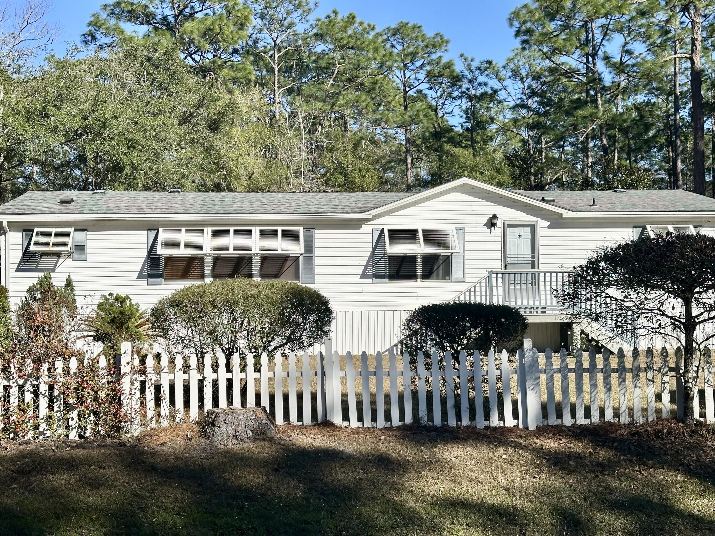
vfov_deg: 30.3
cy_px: 268
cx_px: 358
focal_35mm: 48
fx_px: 991
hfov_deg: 39.7
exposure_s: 1/5556
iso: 64
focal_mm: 6.86
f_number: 1.78
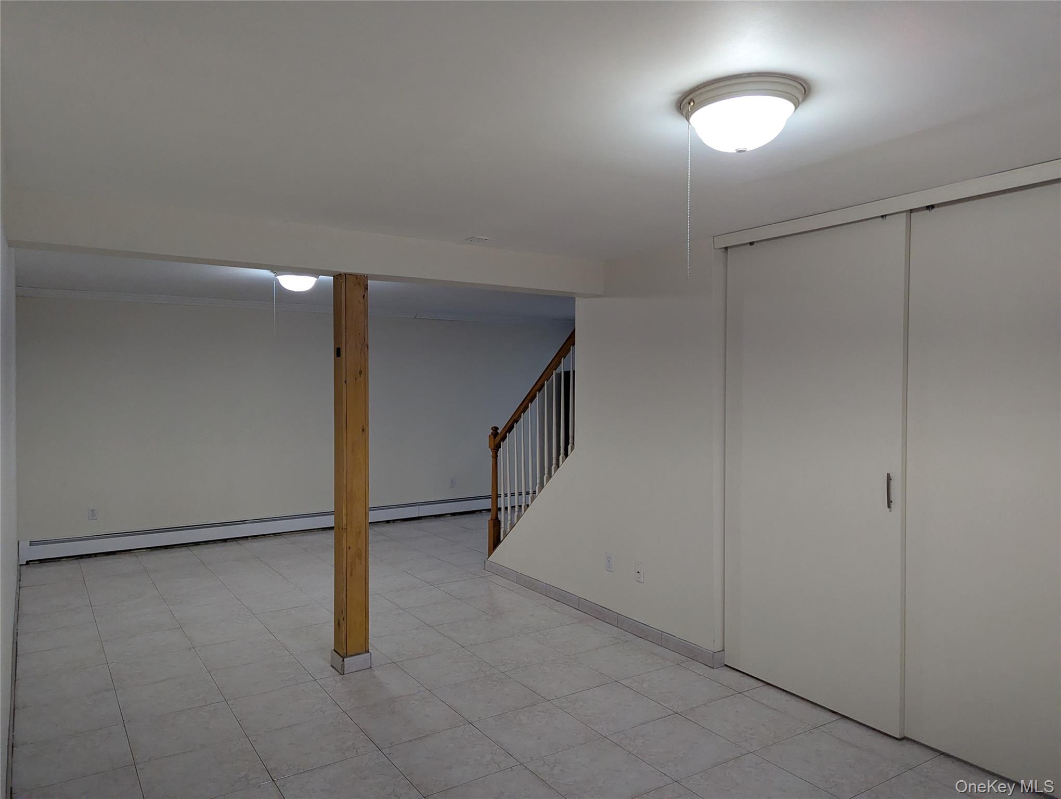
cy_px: 400
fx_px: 737
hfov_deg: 71.5
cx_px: 530
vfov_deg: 56.9
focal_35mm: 24
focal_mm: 6.81
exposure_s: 1/422
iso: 726
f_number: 1.85
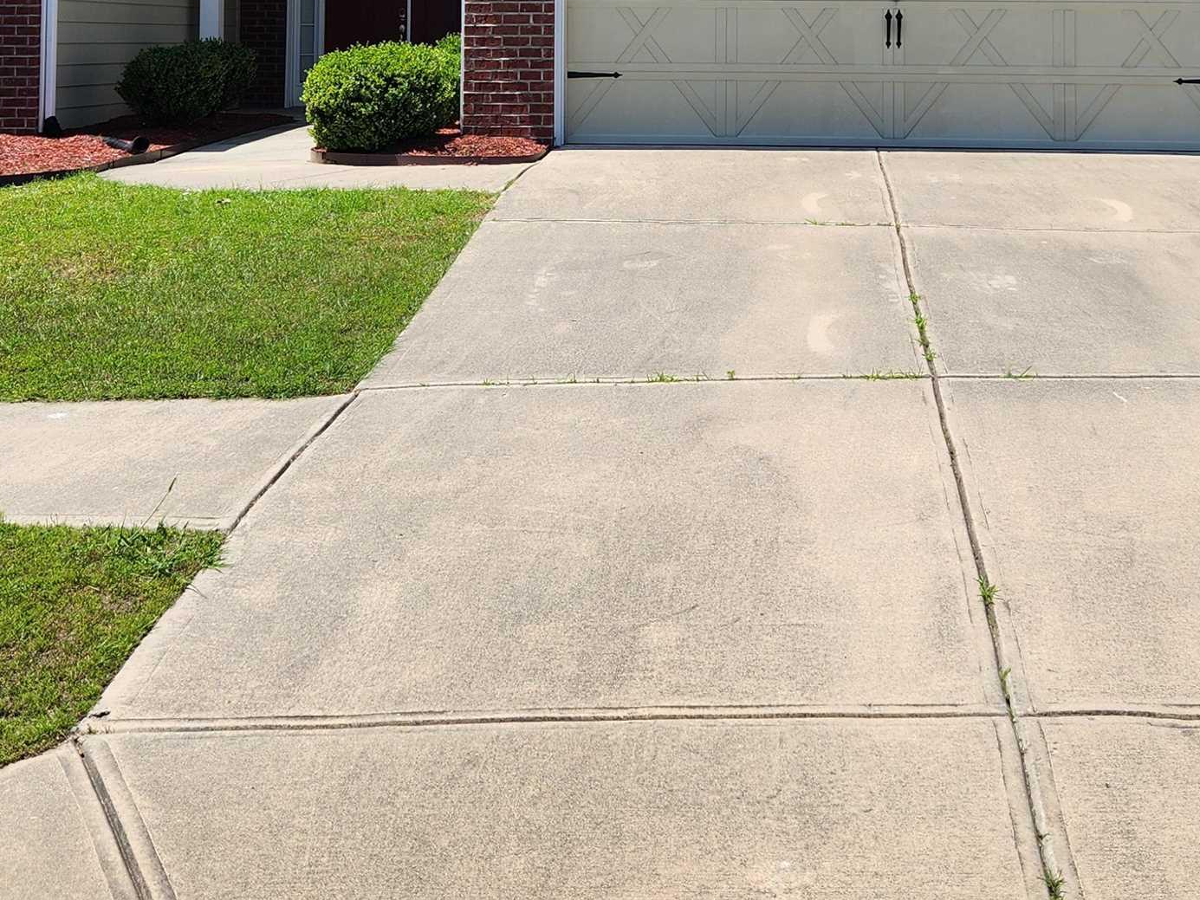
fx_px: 1768
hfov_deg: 37.4
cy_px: -14
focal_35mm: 51
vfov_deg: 26.9
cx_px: 679
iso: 20
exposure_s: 1/1606
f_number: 1.8
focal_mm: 5.4
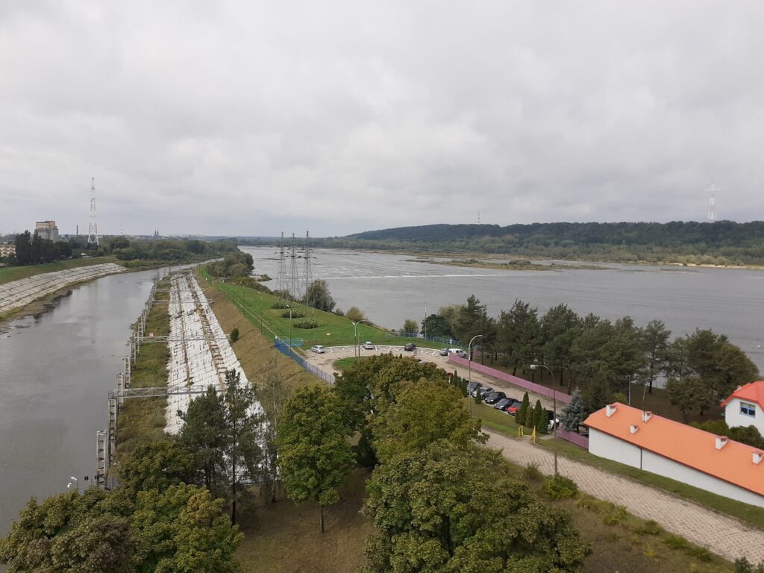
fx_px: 596
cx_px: 382
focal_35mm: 27
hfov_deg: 65.3
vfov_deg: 51.4
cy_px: 286
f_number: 1.9
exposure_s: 1/2217
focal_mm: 3.6
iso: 40
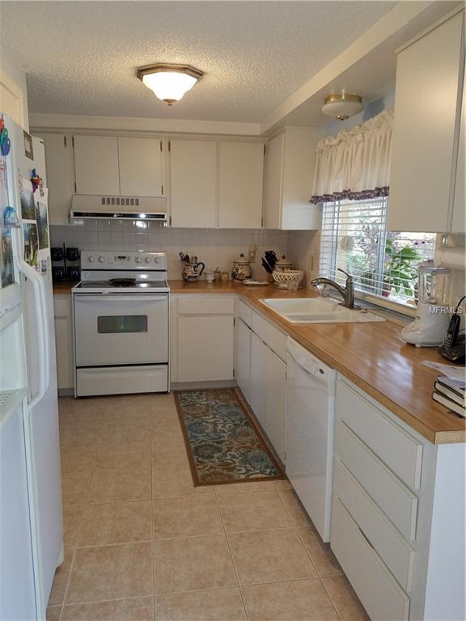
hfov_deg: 53.1
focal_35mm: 26
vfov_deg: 67.3
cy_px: 310
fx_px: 467
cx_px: 233
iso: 100
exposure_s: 1/25
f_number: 1.7
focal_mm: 4.2
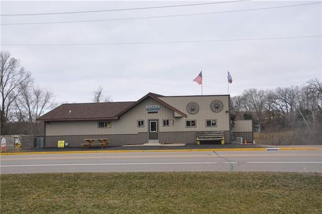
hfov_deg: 46.5
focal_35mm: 42
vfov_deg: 31.8
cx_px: 161
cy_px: 107
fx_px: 375
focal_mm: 28
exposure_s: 1/200
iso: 200
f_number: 8
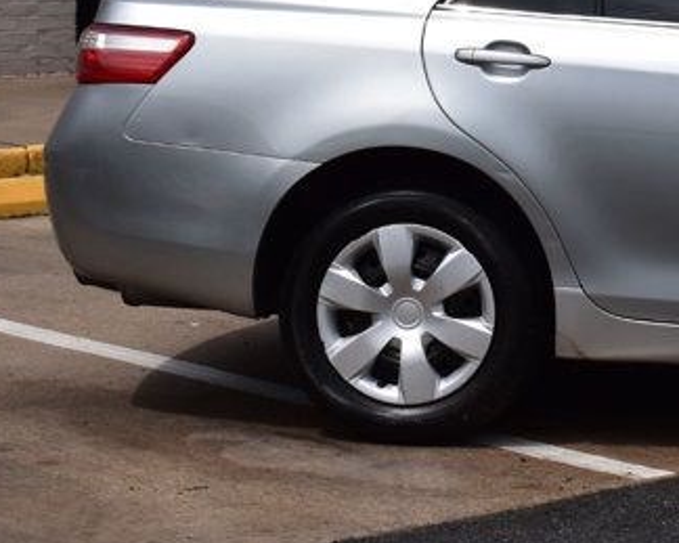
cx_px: 981
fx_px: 3395
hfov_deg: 11.0
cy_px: -17
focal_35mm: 169
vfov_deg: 9.1
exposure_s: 1/640
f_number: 11
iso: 200
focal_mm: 38
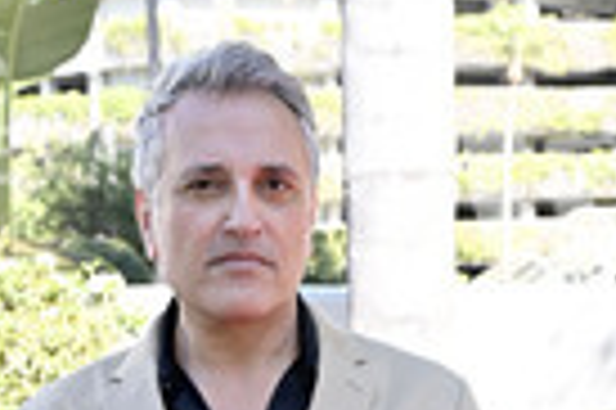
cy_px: 834
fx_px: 1795
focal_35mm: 105
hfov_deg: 19.5
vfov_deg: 11.6
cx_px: 283
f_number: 5.6
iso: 500
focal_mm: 36
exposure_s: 1/320
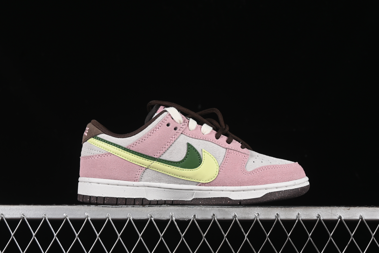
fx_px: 790
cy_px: 126
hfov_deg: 27.0
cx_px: 190
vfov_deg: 18.2
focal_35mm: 75
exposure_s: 1/80
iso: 160
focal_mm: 50
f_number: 8
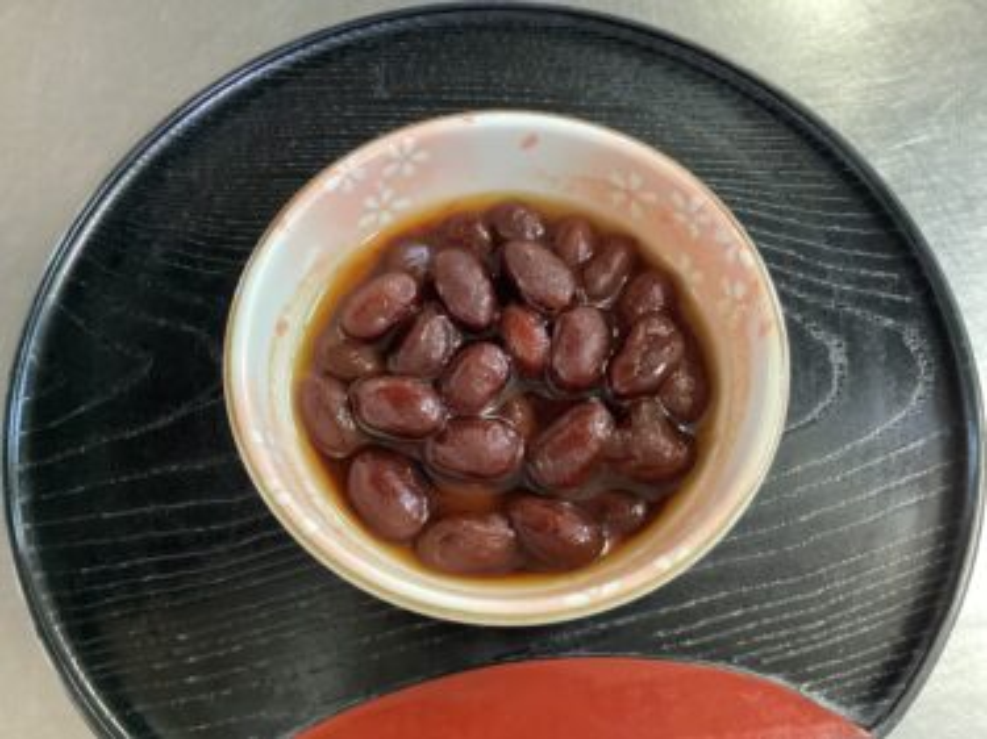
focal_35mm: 31
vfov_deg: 45.4
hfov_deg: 58.4
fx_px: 884
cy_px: 370
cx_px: 494
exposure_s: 1/24
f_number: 2.4
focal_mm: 3.3
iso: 800
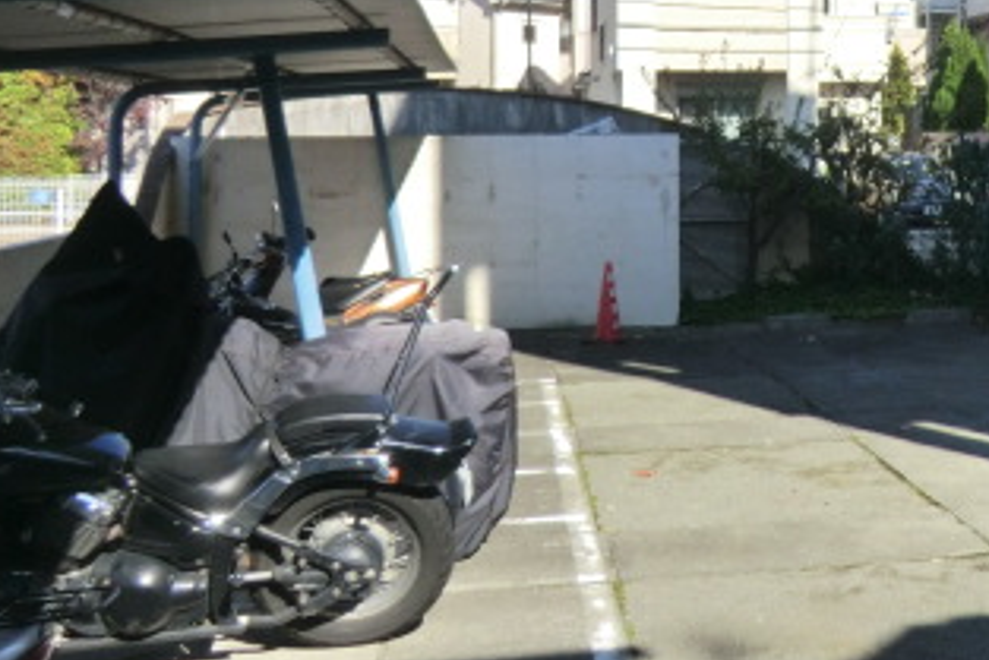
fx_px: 1402
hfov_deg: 36.3
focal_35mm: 51
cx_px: 901
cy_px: 66
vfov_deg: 25.7
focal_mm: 4.3
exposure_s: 1/800
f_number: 3.2
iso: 80
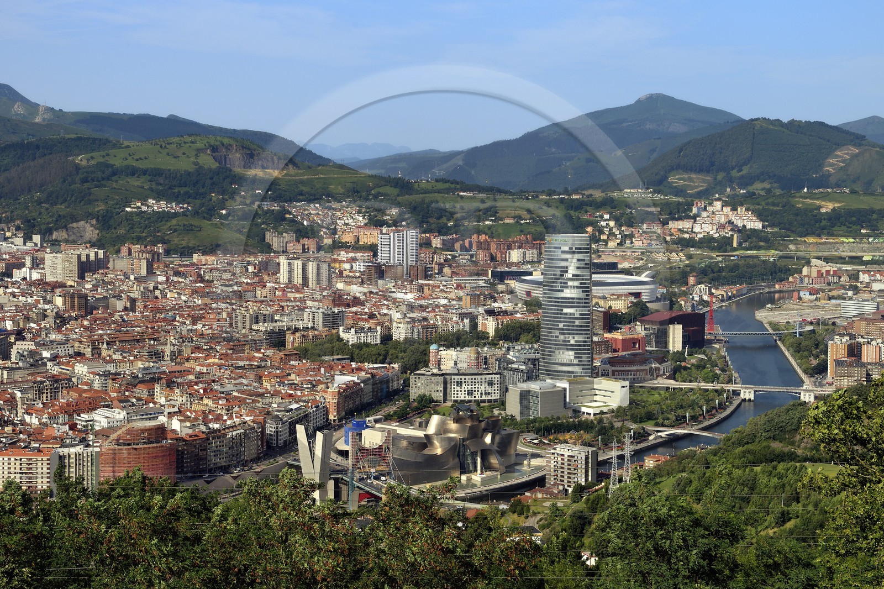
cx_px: 442
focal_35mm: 55
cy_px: 294
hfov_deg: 36.3
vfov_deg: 24.6
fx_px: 1350
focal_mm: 55
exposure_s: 1/320
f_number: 13
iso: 200
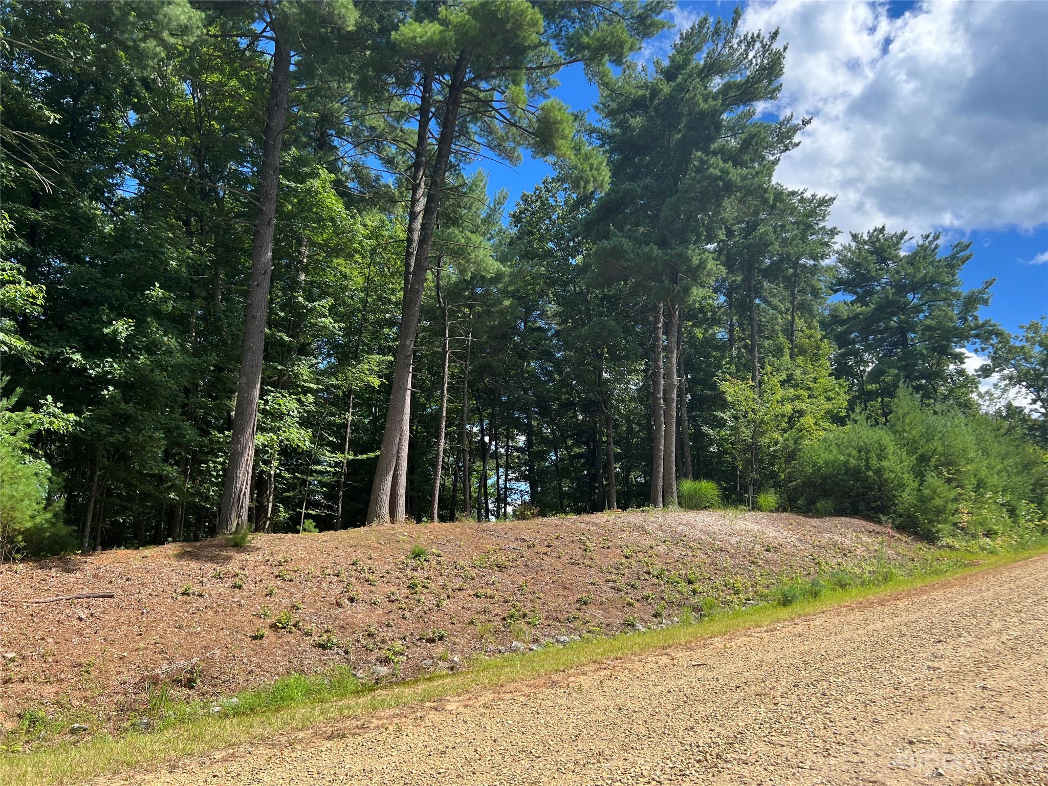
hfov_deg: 67.3
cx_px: 524
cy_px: 393
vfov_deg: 53.1
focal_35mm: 26
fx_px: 787
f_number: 1.5
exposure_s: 1/1838
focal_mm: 5.7
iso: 50
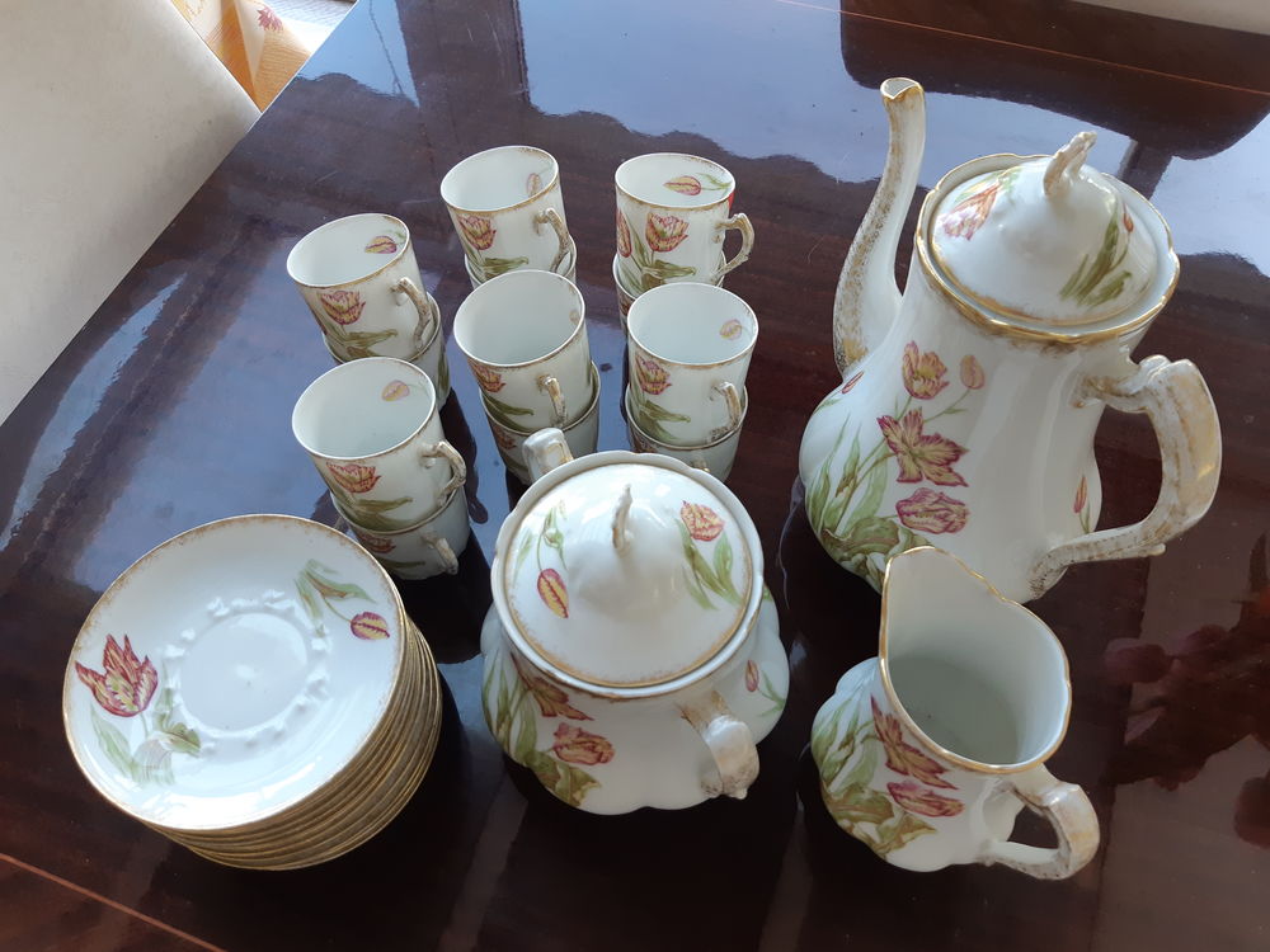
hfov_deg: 67.3
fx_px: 954
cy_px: 476
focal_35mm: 26
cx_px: 635
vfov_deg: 53.1
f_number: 1.7
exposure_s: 1/50
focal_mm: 3.93
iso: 80
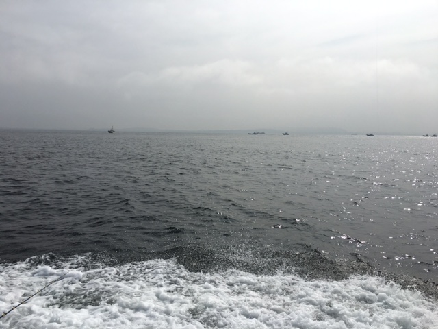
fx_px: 367
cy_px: 164
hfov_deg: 61.7
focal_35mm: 29
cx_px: 219
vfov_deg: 48.2
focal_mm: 4.15
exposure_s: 1/5495
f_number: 2.2
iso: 25
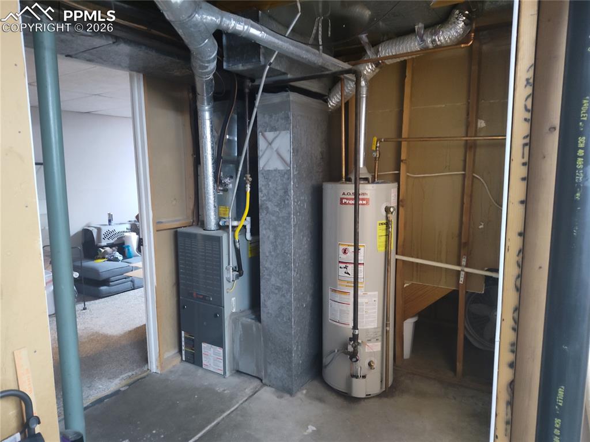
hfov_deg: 74.0
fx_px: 392
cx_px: 295
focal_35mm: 23
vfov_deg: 58.8
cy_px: 221
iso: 3263
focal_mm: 5.56
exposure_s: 1/24
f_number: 1.8
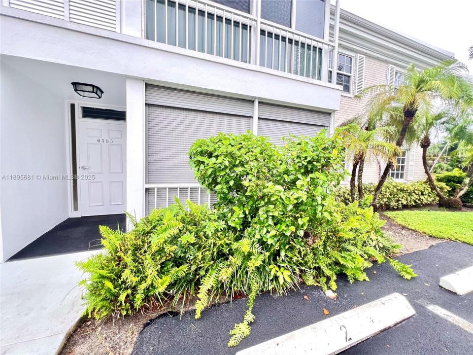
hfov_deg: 106.2
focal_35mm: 13
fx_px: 178
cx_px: 236
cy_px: 178
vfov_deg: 89.9
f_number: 1.8
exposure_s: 1/99
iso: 160
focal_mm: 1.57
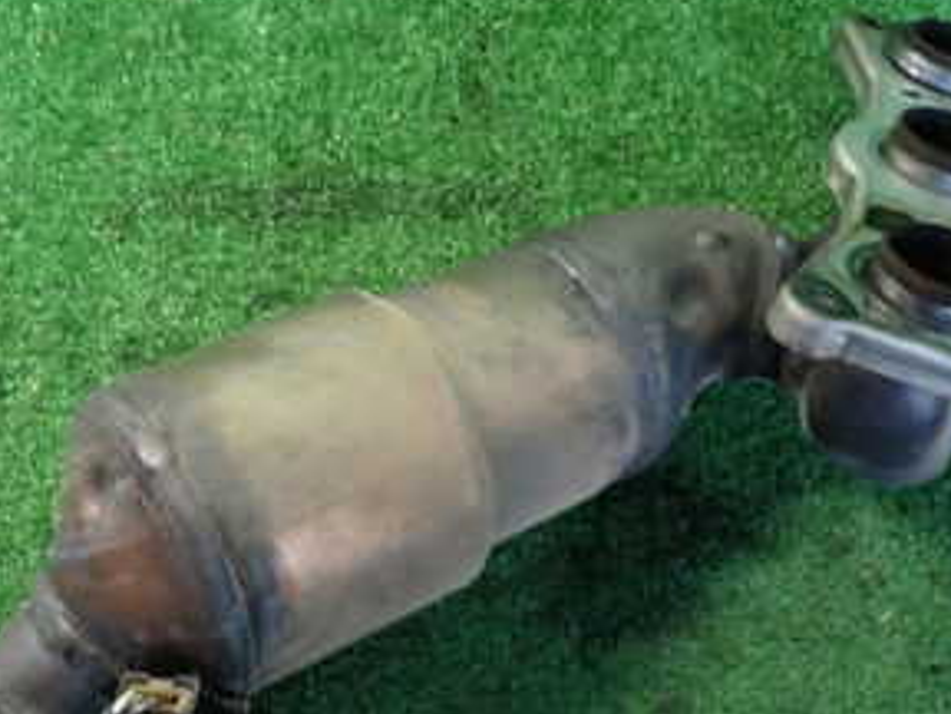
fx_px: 1429
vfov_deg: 27.4
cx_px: 393
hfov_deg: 36.7
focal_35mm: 52
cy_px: 588
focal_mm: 4.5
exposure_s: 1/30
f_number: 2
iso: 500
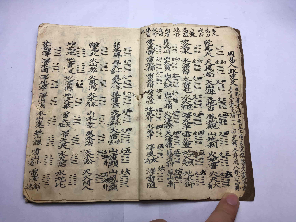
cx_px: 148
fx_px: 248
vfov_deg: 48.2
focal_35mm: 29
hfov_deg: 61.7
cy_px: 111
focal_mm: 4.15
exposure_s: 1/50
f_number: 2.2
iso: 25
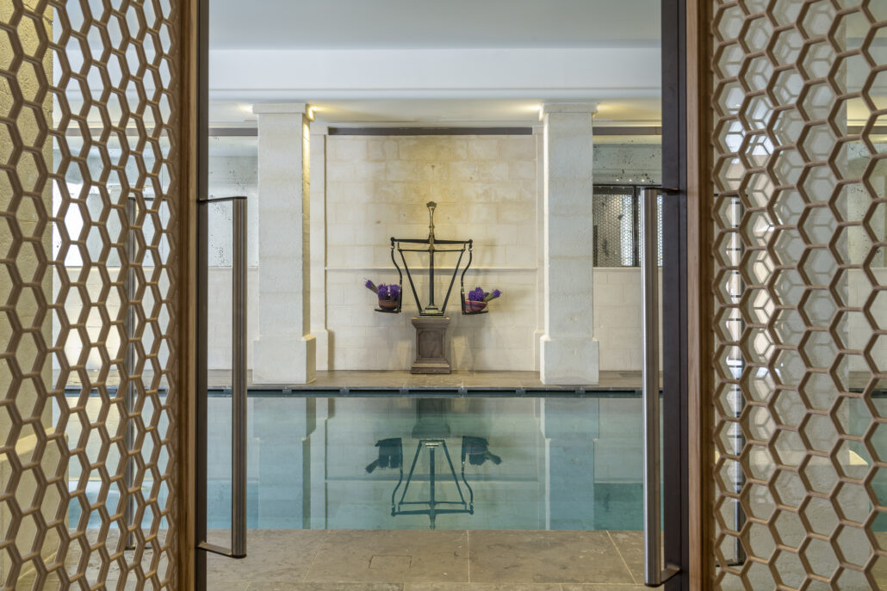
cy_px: 296
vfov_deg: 36.9
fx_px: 887
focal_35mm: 36
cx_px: 444
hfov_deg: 53.1
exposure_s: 3
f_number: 13
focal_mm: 36
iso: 100
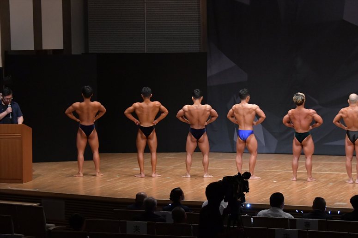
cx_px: 179
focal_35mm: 135
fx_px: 1342
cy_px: 119
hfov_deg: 15.2
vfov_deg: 10.2
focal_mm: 90
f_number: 5.6
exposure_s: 1/400
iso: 6400
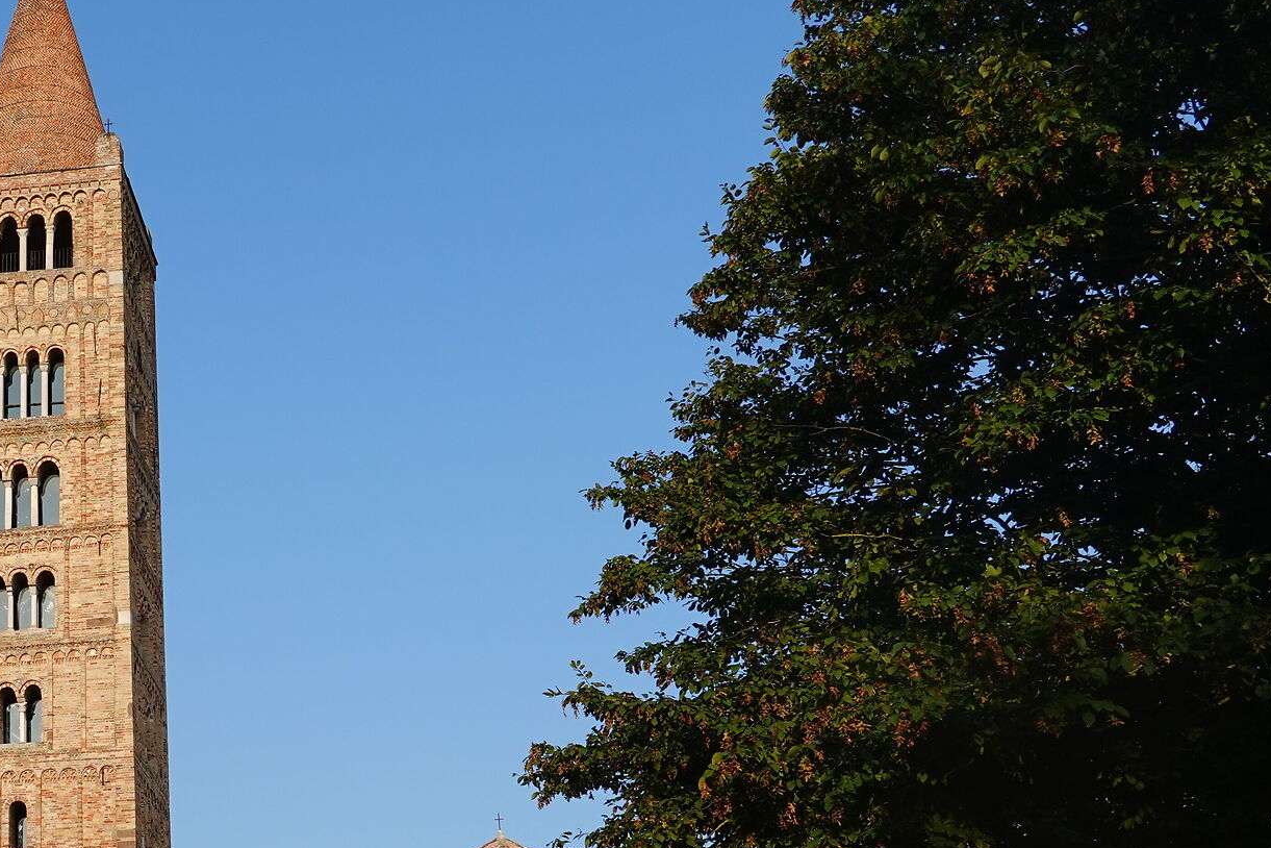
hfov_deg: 33.0
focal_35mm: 57
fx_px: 2012
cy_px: 653
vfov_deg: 23.5
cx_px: 93
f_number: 6.3
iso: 125
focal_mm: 10.83
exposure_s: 1/400
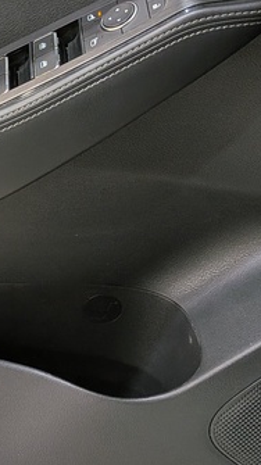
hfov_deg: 14.5
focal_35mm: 80
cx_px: -62
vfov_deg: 26.1
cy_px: 100
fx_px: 986
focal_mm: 4.53
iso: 27
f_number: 1.7
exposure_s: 1/190
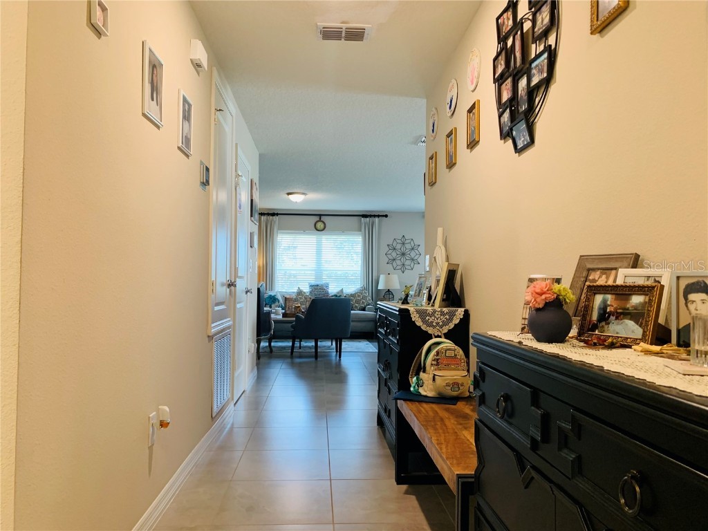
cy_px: 266
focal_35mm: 26
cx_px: 354
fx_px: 532
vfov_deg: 53.1
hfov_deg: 67.3
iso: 160
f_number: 1.8
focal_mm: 4.25
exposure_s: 1/60
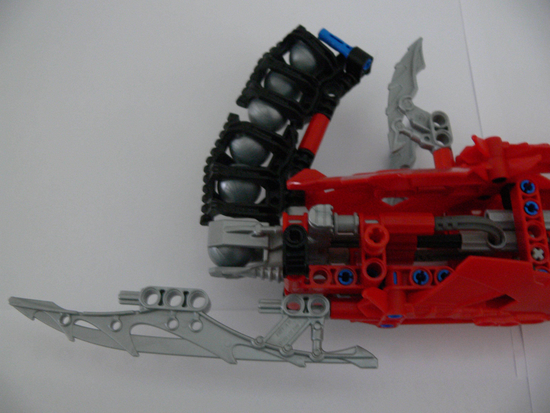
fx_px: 556
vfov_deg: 40.7
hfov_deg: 52.6
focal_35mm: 35
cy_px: 206
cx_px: 275
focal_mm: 7.4
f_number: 2.8
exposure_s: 1/6
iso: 200
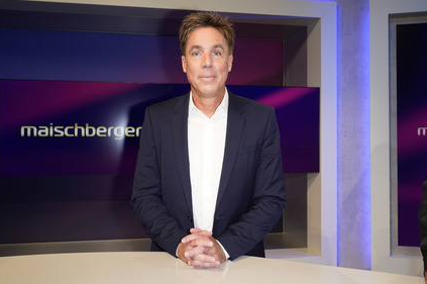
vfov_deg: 41.0
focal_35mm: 32
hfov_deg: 58.8
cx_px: 208
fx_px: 379
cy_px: 135
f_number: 5.6
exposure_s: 1/160
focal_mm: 30
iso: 2000
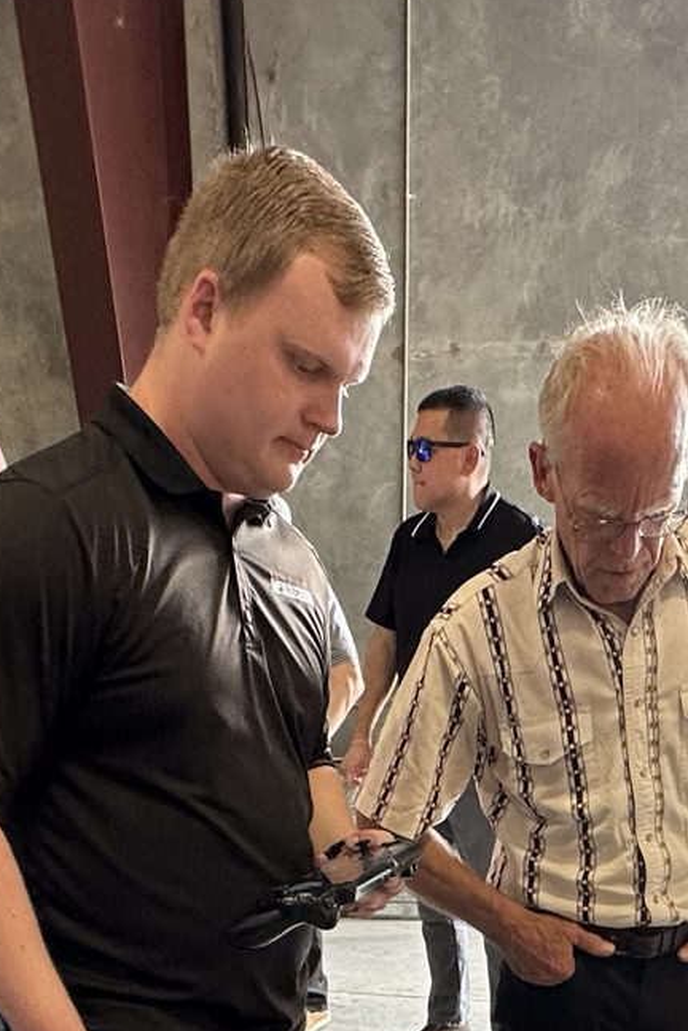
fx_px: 1319
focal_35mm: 46
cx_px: 333
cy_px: 1200
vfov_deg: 35.0
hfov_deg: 29.2
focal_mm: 2.22
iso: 125
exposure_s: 1/99
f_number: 2.2
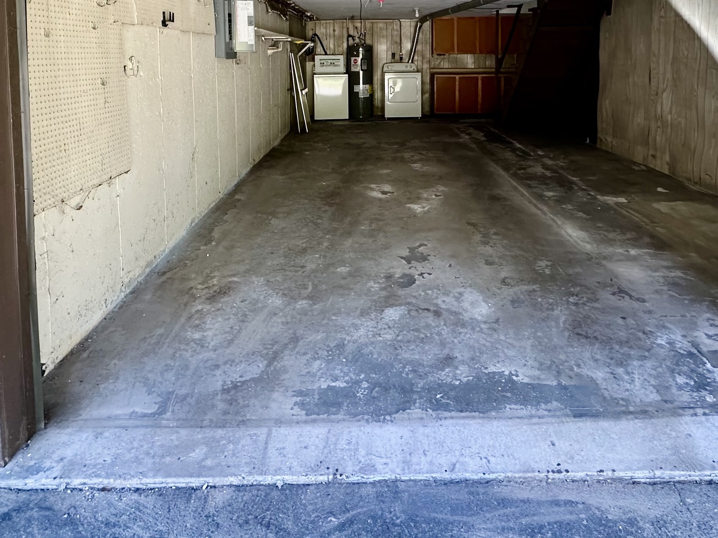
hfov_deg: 71.6
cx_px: 372
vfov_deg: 52.1
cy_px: 87
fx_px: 498
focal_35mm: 24
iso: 250
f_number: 2.2
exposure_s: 1/99
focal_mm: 2.22
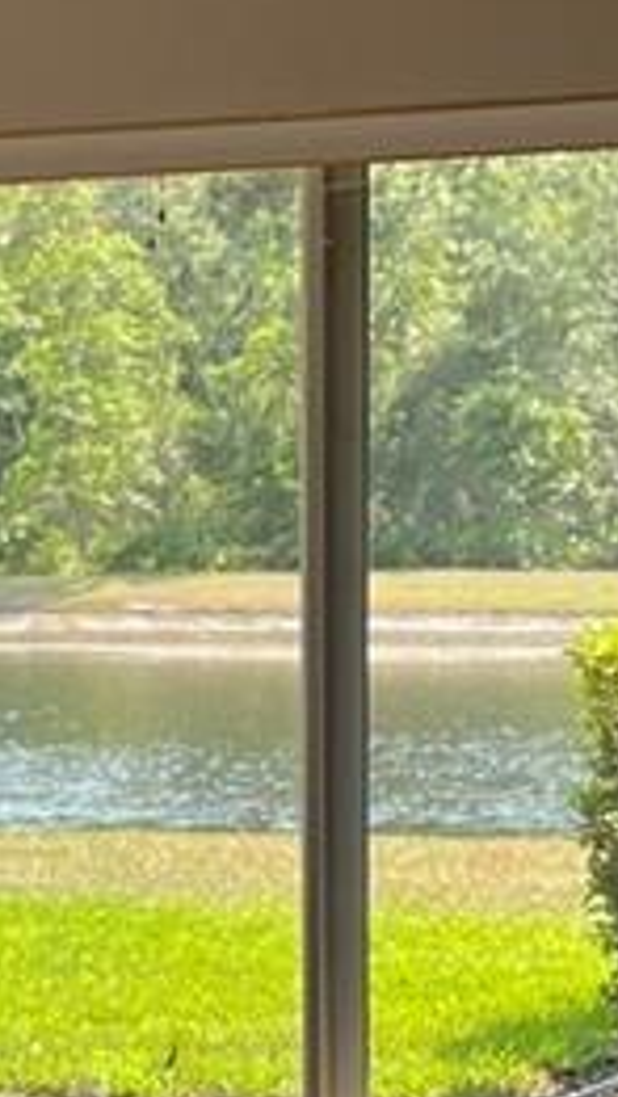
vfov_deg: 16.4
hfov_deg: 8.6
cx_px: -774
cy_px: 811
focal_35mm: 130
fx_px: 3784
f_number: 1.6
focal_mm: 5.1
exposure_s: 1/380
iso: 50
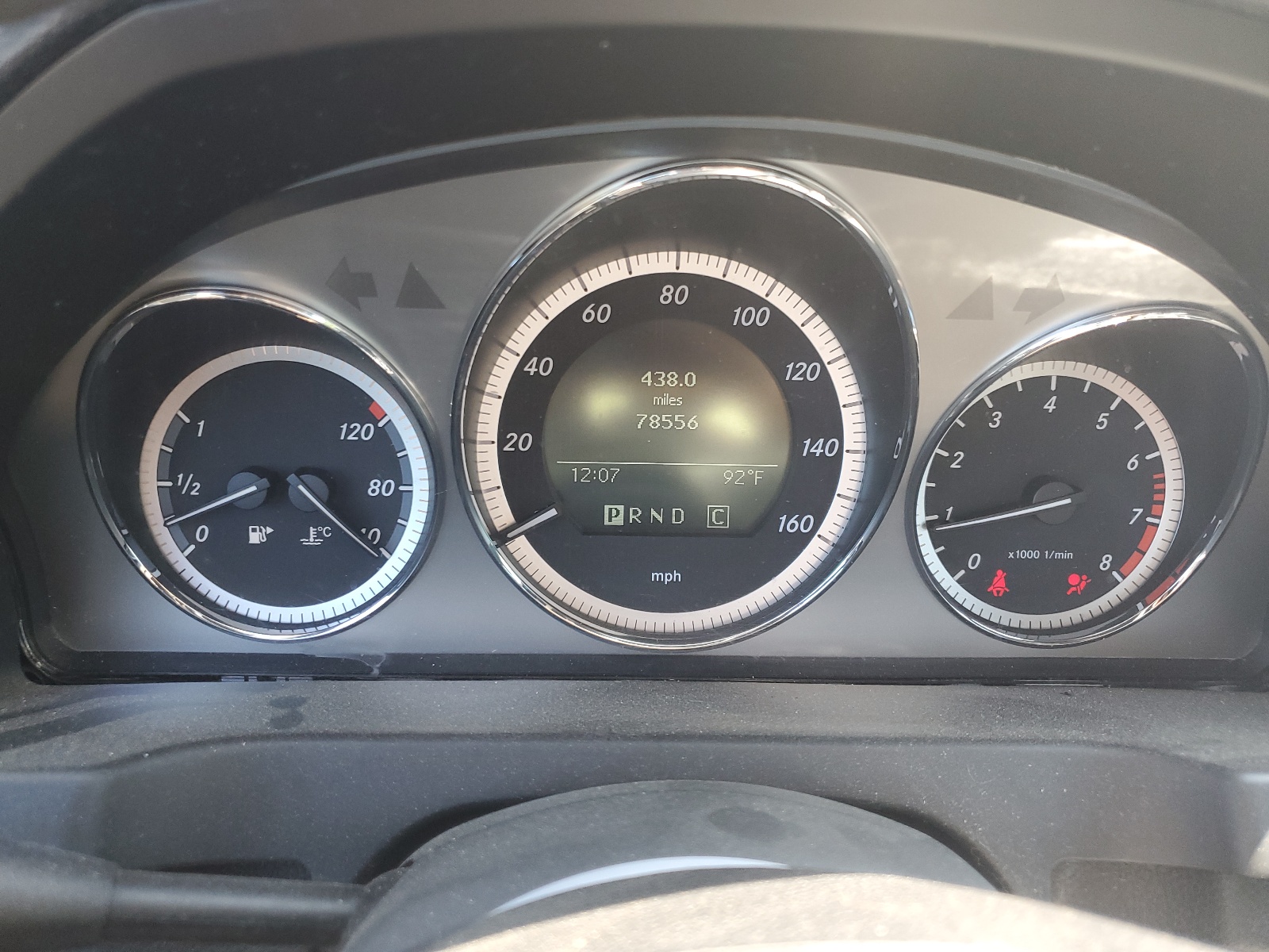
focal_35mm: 26
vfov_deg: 53.1
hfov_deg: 67.3
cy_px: 476
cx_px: 634
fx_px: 953
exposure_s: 1/120
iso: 81
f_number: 1.5
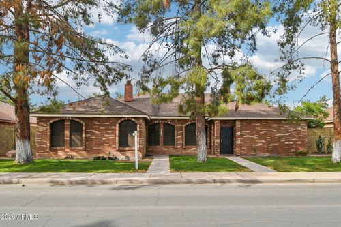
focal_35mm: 21
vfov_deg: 59.5
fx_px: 199
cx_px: 170
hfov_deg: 81.2
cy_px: 114
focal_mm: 14
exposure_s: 1/125
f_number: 8
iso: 100
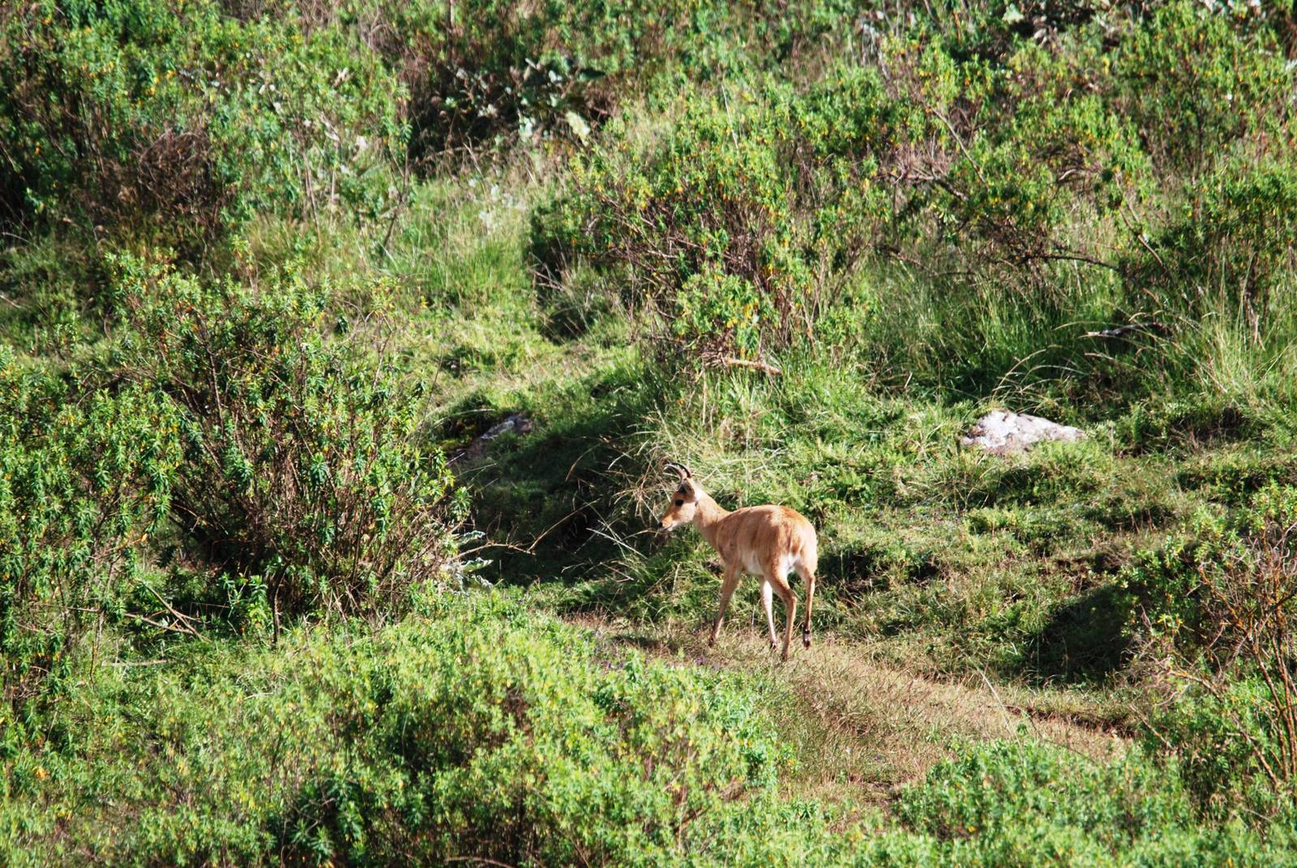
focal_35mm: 750
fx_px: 27053
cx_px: 648
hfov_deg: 2.7
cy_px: 434
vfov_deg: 1.8
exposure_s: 1/500
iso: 320
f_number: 6.3
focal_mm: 500
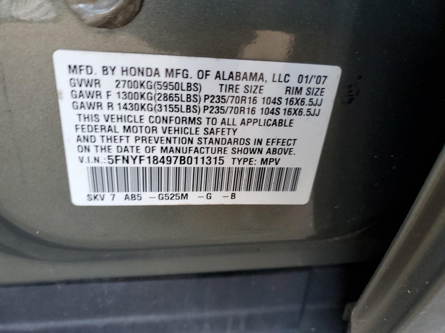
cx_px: 222
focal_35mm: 26
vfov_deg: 53.1
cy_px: 166
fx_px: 334
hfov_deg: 67.3
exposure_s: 1/60.2
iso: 70
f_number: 1.5
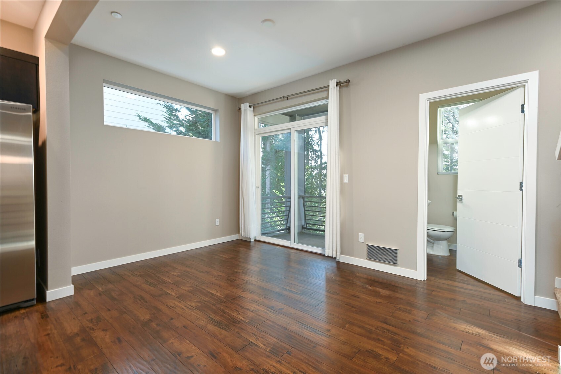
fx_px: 249
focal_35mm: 16
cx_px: 280
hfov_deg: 96.7
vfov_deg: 73.7
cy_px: 187
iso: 250
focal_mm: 16
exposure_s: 1/20
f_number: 7.1
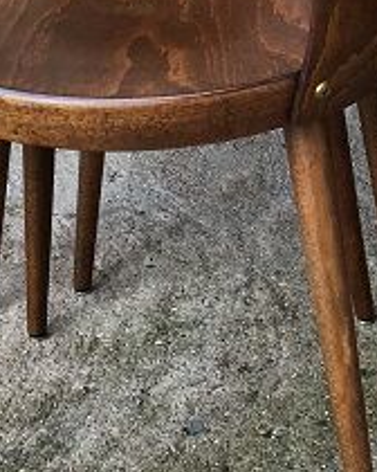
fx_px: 1520
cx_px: 544
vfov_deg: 17.2
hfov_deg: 13.4
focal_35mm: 109
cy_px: 3
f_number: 2.2
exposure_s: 1/130
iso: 25
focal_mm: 4.15
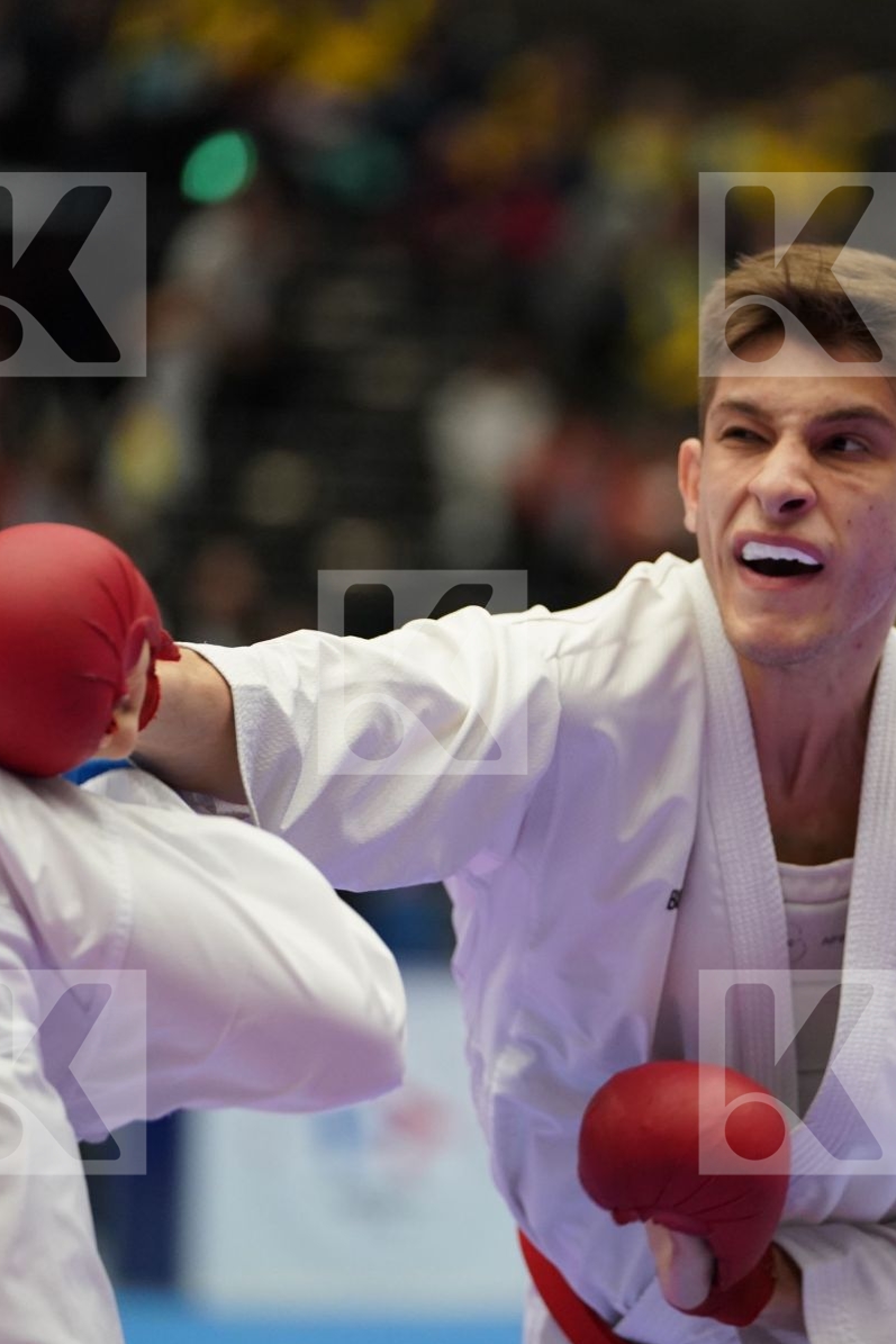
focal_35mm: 232
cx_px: 804
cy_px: 673
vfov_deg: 8.9
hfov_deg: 5.9
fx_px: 8658
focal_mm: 154
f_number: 2.8
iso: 2500
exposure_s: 1/1000
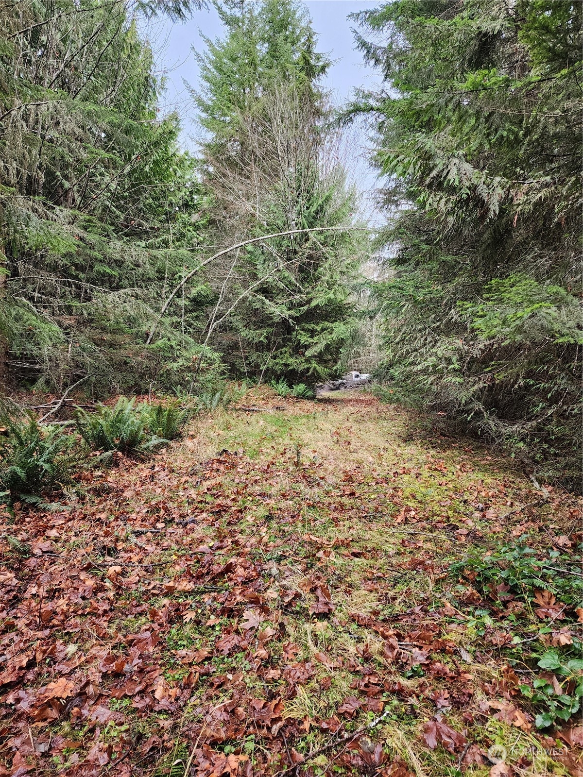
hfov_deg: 58.9
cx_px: 292
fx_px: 516
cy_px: 388
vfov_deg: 73.9
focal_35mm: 23
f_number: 1.8
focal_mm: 6.4
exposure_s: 1/180
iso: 125
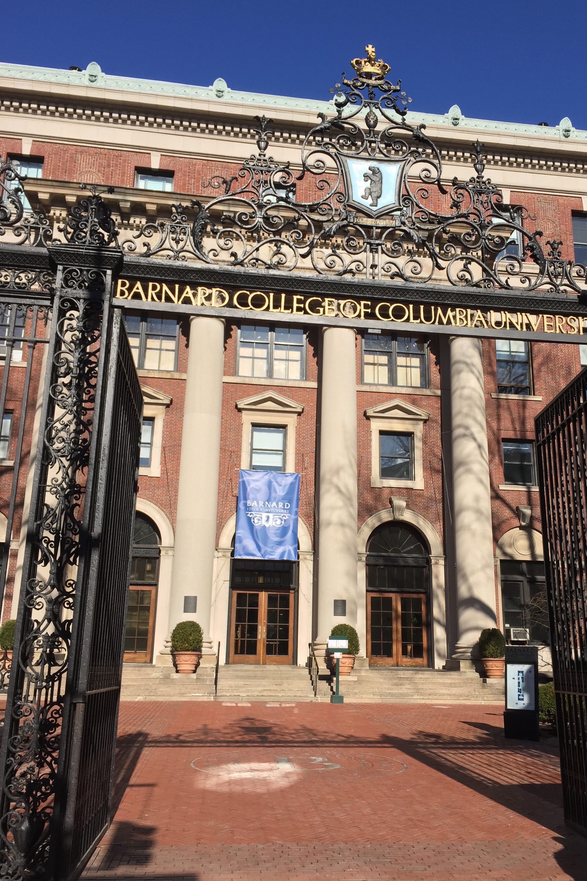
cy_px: 440
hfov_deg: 42.2
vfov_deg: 60.3
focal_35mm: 31
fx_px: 758
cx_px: 335
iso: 32
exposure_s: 1/2198
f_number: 2.2
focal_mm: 4.15
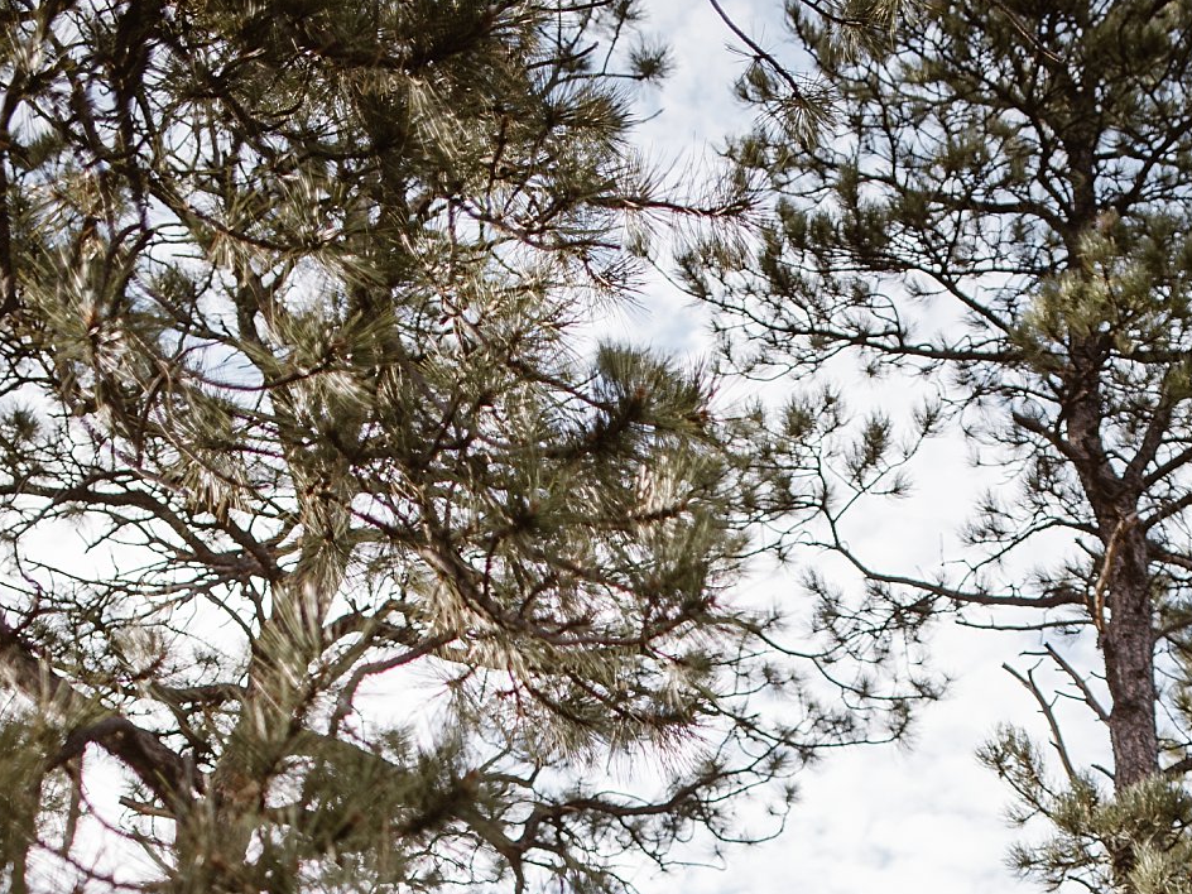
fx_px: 2514
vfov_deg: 18.5
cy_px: 1226
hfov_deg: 26.5
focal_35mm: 73
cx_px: 837
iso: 200
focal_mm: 35
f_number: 2
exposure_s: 1/2000
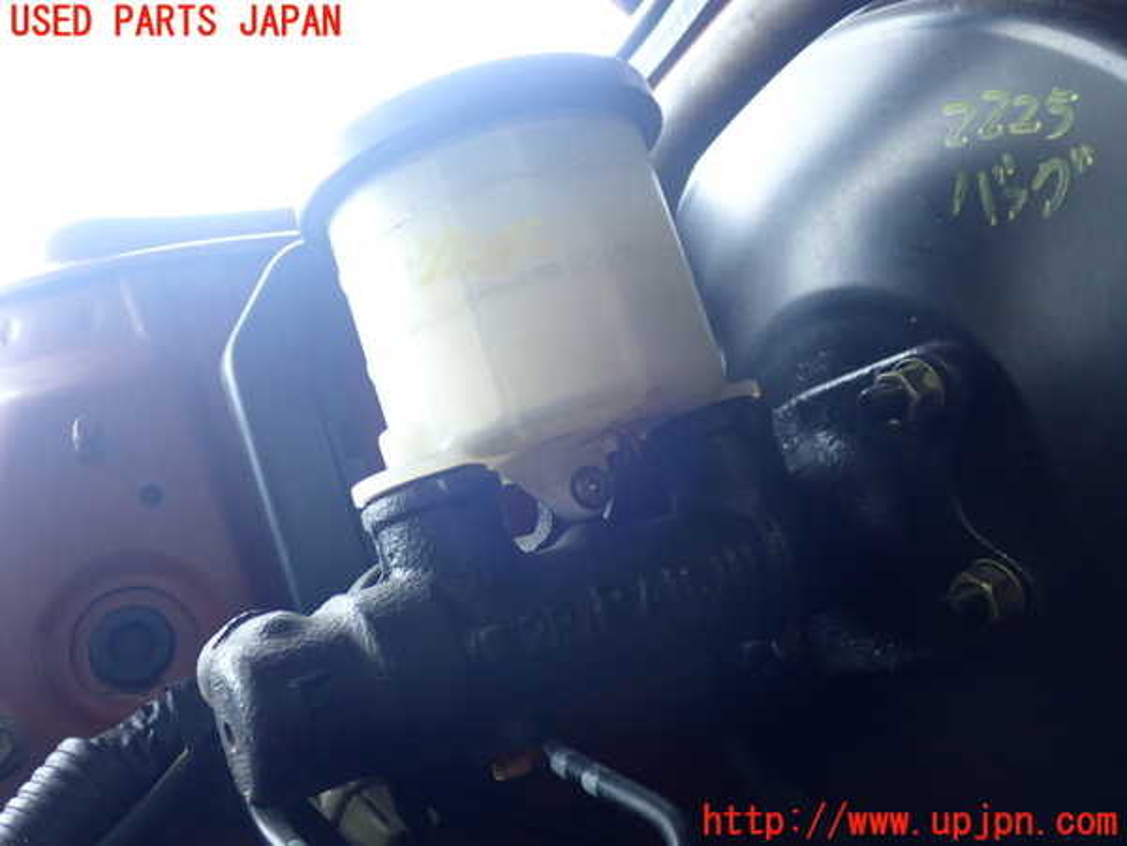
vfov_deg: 37.7
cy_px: 423
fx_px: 1237
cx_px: 564
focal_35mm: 38
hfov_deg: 49.0
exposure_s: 1/40
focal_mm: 6.86
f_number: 2.7
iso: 400
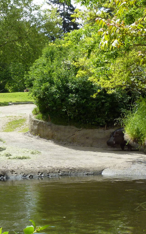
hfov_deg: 13.9
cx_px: -13
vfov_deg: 22.6
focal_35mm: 92
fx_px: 586
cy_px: 121
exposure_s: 1/500
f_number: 3.9
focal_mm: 9.1
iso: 125
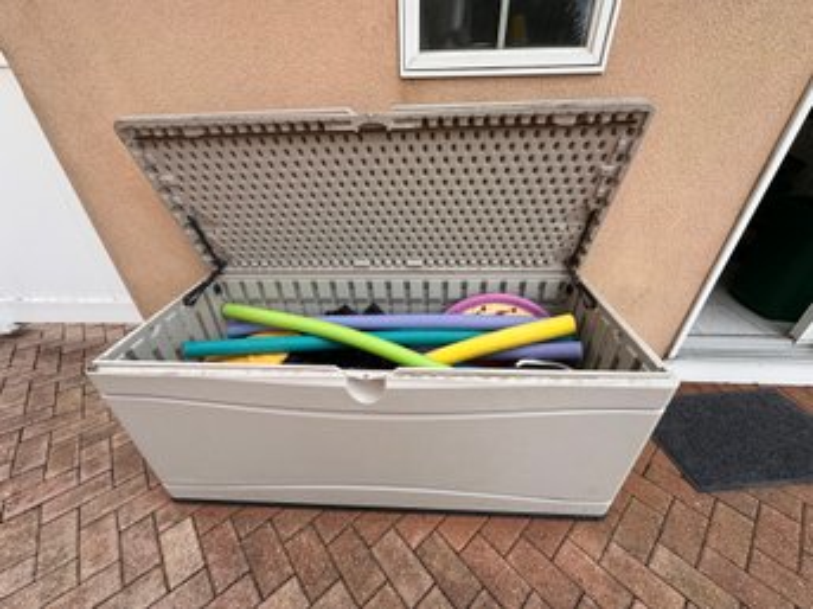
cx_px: 406
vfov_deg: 85.6
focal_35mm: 14
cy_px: 304
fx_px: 329
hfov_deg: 102.1
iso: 40
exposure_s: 1/535
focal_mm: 2.22
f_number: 2.2
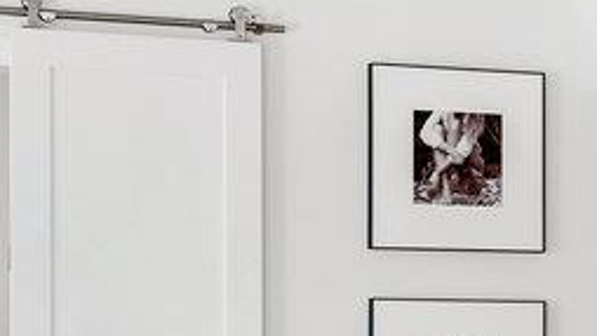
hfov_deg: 13.5
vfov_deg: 7.8
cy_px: 425
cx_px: 785
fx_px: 2423
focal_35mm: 153
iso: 400
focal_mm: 31
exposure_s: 1/60
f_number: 4.5
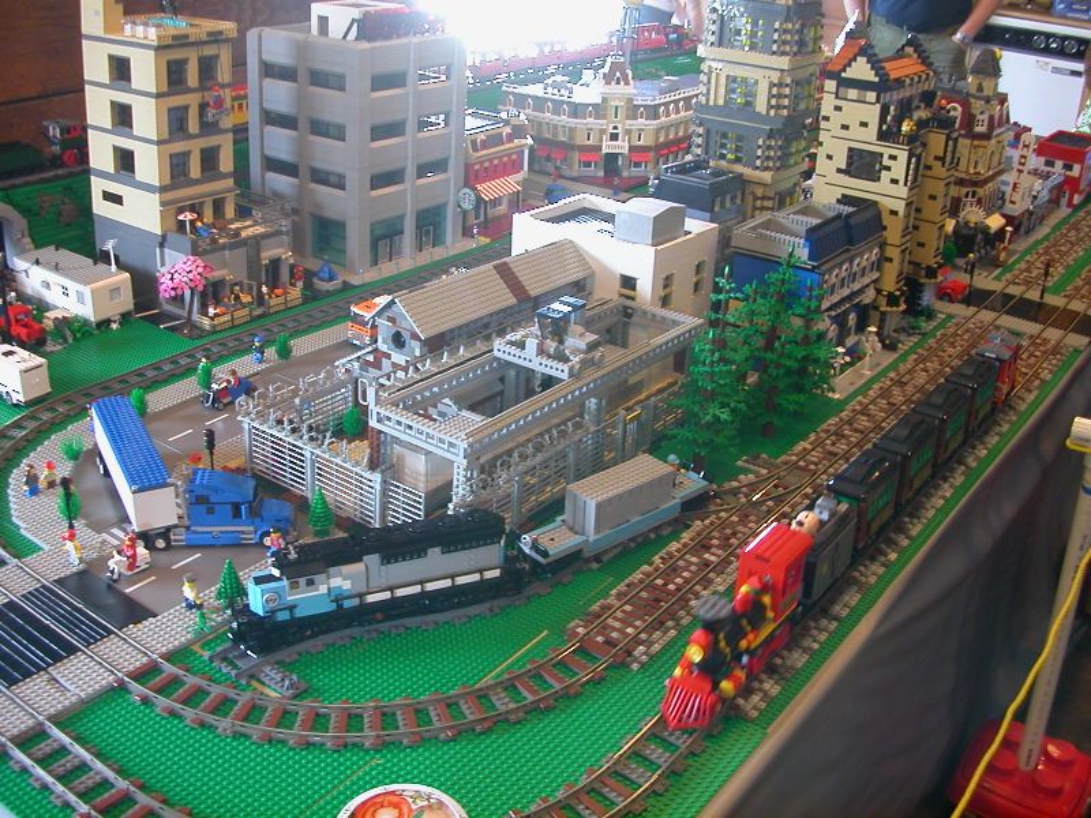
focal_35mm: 37
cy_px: 409
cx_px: 546
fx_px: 1166
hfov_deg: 50.1
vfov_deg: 38.7
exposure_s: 1/18
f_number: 2.7
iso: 100
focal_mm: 5.6
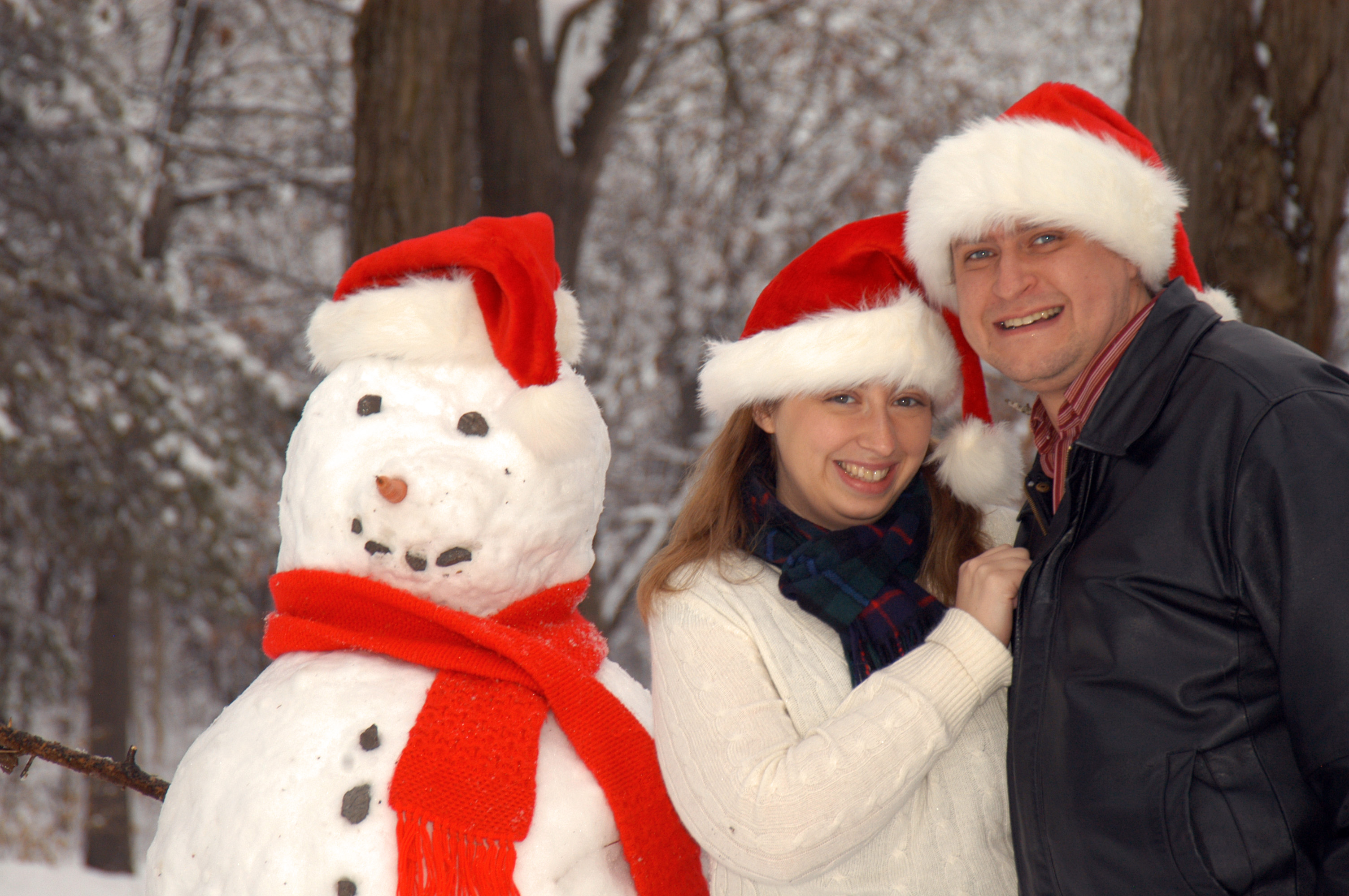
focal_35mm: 150
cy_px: 448
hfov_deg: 13.7
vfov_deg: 9.1
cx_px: 674
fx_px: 5616
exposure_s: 1/80
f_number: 5.6
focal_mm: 100
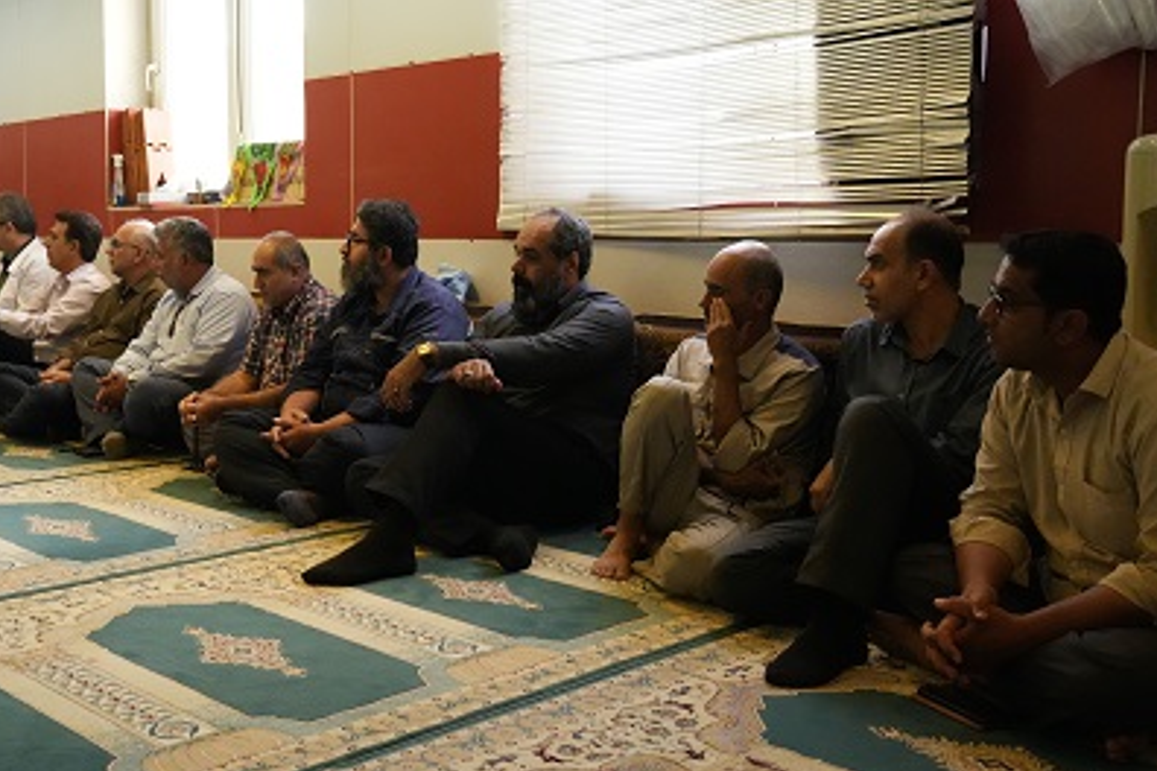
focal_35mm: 41
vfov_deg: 32.6
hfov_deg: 47.1
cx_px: 450
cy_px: 350
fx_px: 1318
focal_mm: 32
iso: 12800
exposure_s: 1/400
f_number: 6.3
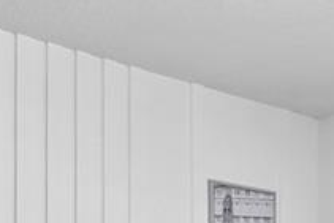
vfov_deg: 13.6
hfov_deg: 22.1
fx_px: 845
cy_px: 386
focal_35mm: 91
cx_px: 255
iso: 1250
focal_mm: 12
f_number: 6.3
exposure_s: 1/8
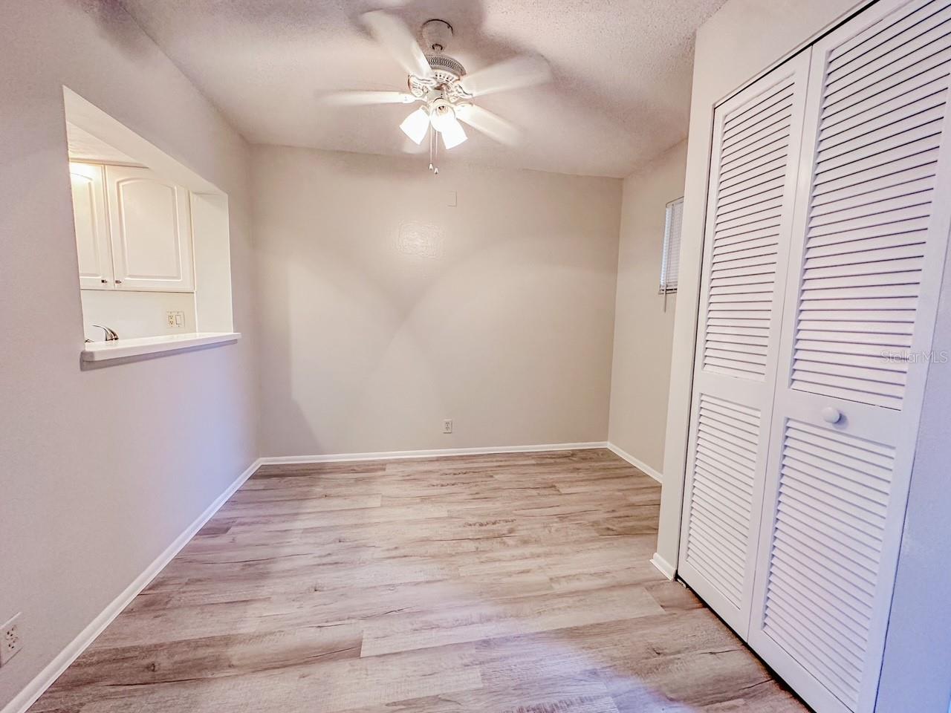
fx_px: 385
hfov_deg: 102.1
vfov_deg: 85.7
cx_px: 476
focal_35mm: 14
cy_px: 356
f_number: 2.2
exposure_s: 1/60
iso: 500
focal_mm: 2.22
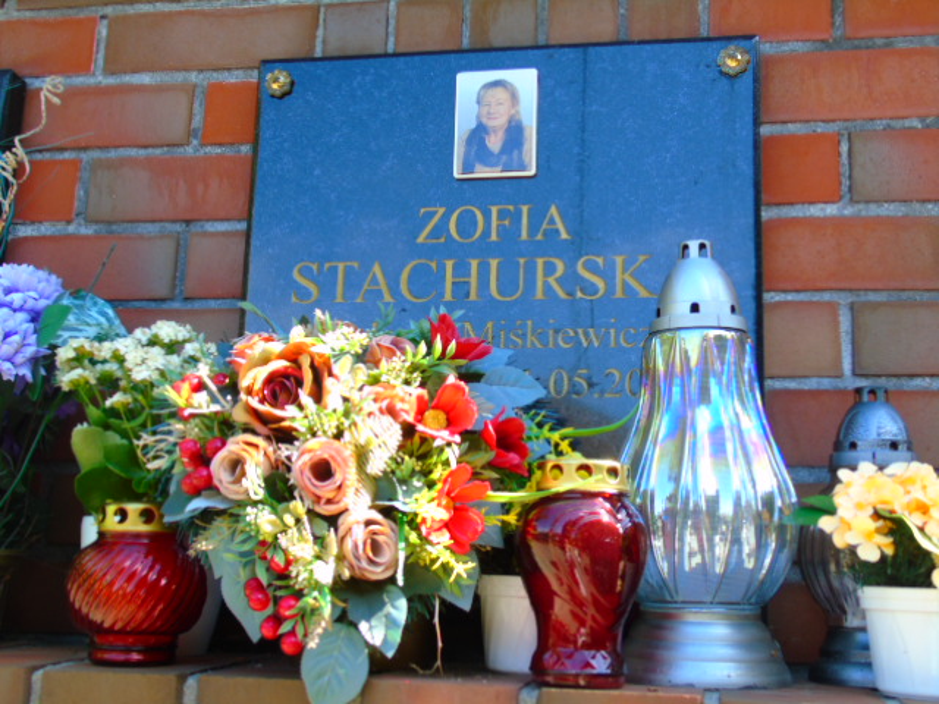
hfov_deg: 41.2
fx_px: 1248
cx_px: 470
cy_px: 352
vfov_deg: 31.5
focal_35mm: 46
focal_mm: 8.2
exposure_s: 1/60
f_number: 4.1
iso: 80
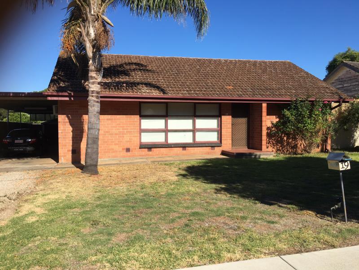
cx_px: 180
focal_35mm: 29
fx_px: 301
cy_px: 135
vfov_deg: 48.2
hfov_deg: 61.7
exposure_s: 1/1451
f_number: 2.2
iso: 25
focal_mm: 4.15
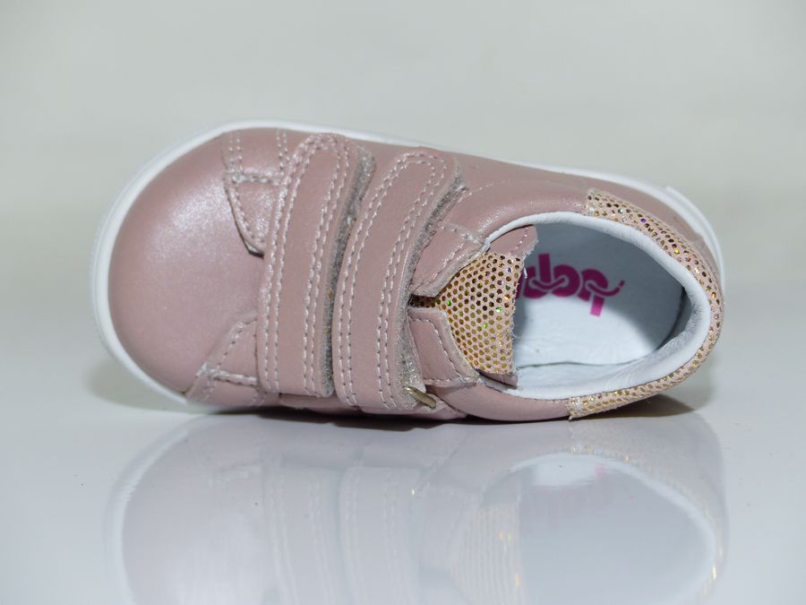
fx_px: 2980
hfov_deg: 15.4
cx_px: 403
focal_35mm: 128
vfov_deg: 11.6
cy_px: 302
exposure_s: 1/125
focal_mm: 23.1
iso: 100
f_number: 2.8
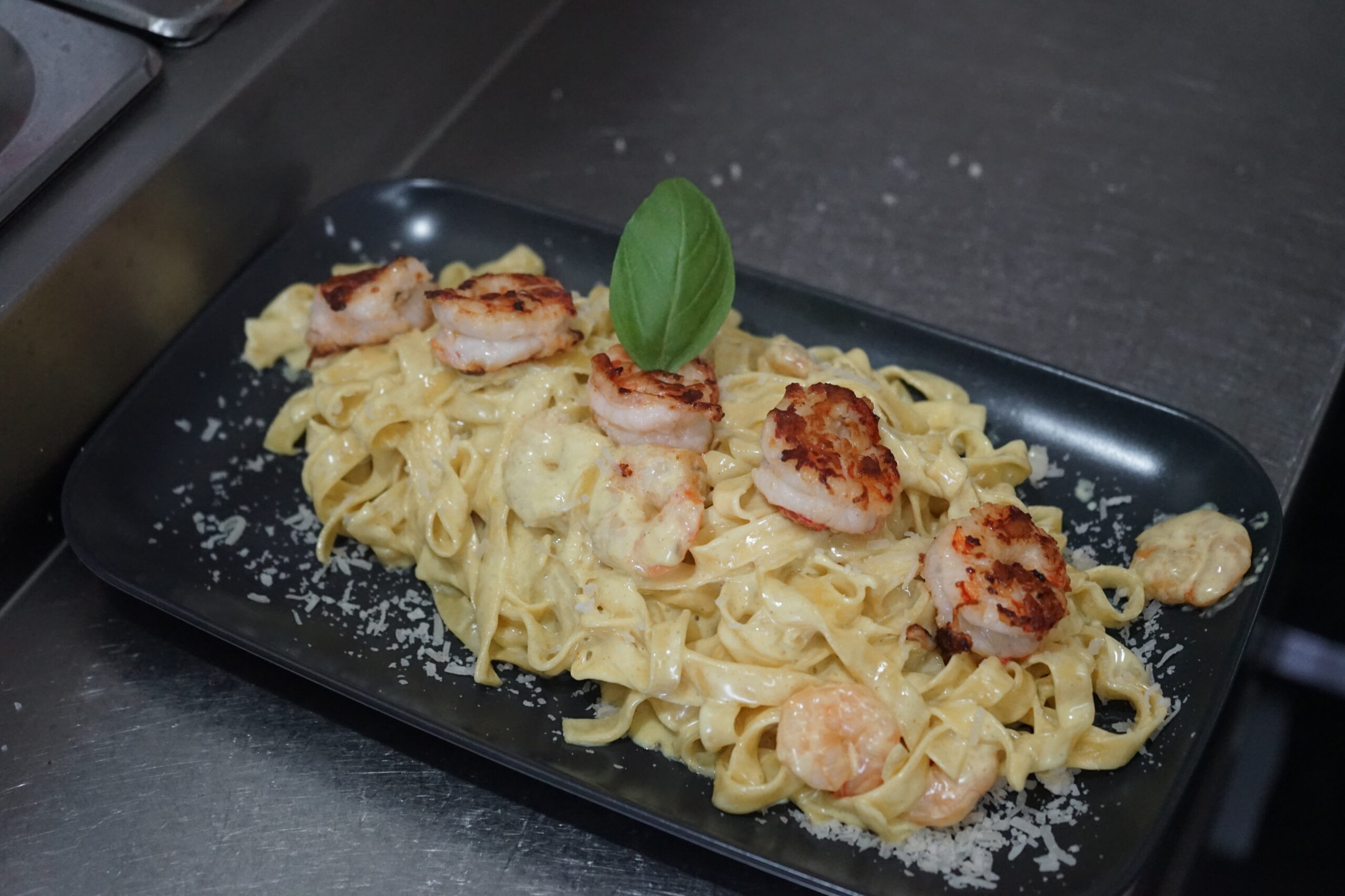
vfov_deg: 26.0
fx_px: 1943
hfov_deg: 38.2
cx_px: 672
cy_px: 448
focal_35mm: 52
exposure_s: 1/160
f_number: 5
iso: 4000
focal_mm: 52
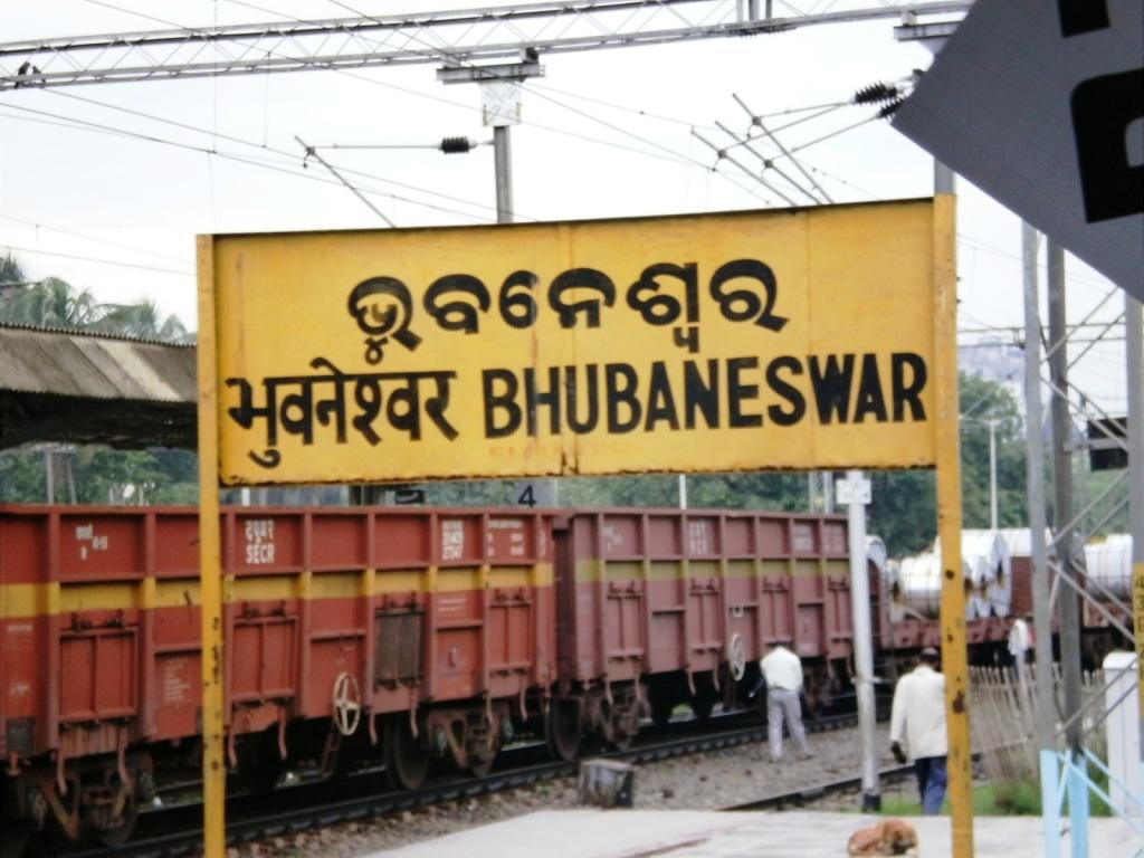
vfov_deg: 13.7
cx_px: 572
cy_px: 429
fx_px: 3569
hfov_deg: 18.2
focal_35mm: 108
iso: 125
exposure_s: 1/100
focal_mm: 18.9
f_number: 5.9
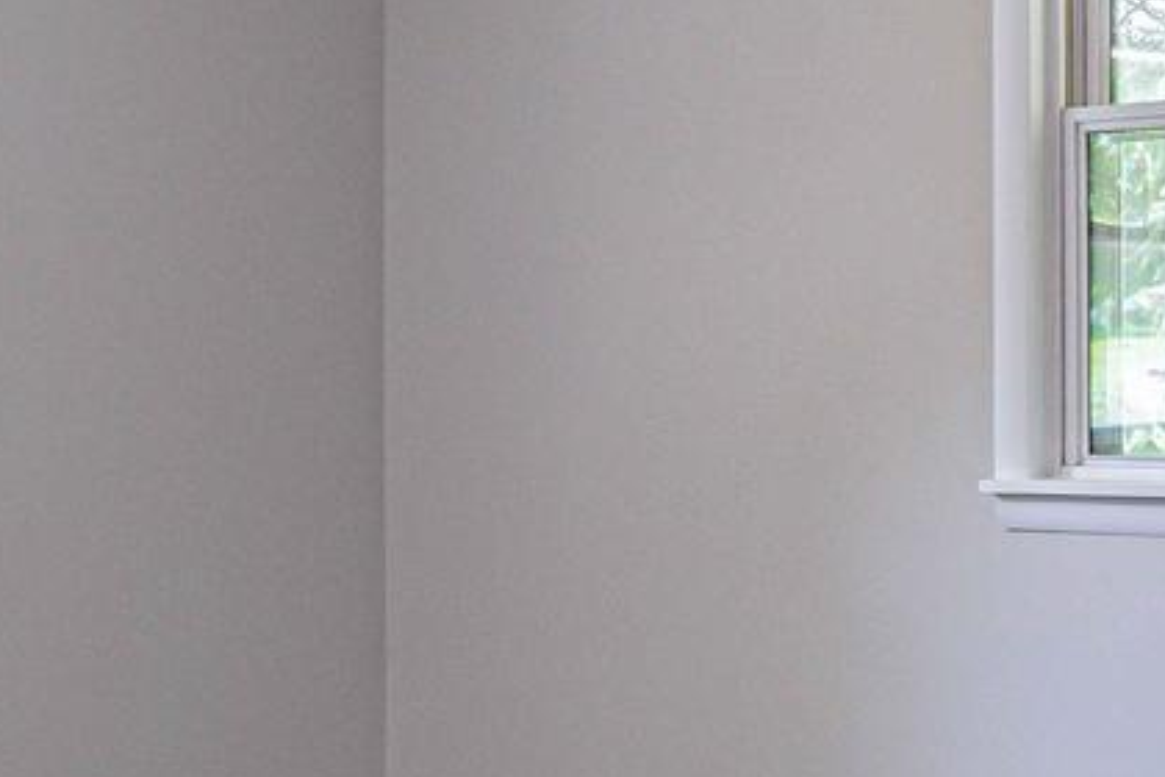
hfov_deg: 25.9
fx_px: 2524
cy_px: 376
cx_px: 735
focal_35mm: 78
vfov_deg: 17.5
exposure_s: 1/500
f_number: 5
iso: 640
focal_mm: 16
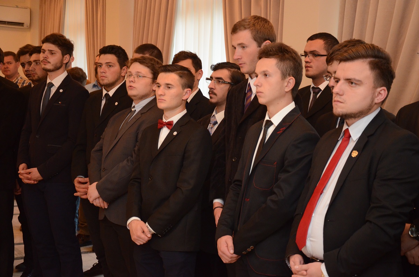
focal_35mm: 68
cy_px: 138
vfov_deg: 20.1
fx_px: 784
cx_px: 210
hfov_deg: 29.9
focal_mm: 45
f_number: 4.8
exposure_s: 1/60
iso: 2500
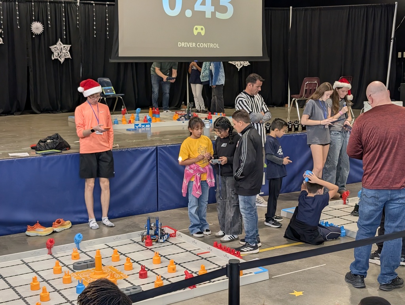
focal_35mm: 49
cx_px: 202
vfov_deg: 29.7
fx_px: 574
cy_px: 152
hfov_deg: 38.9
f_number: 1.68
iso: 632
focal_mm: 6.9
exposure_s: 1/254
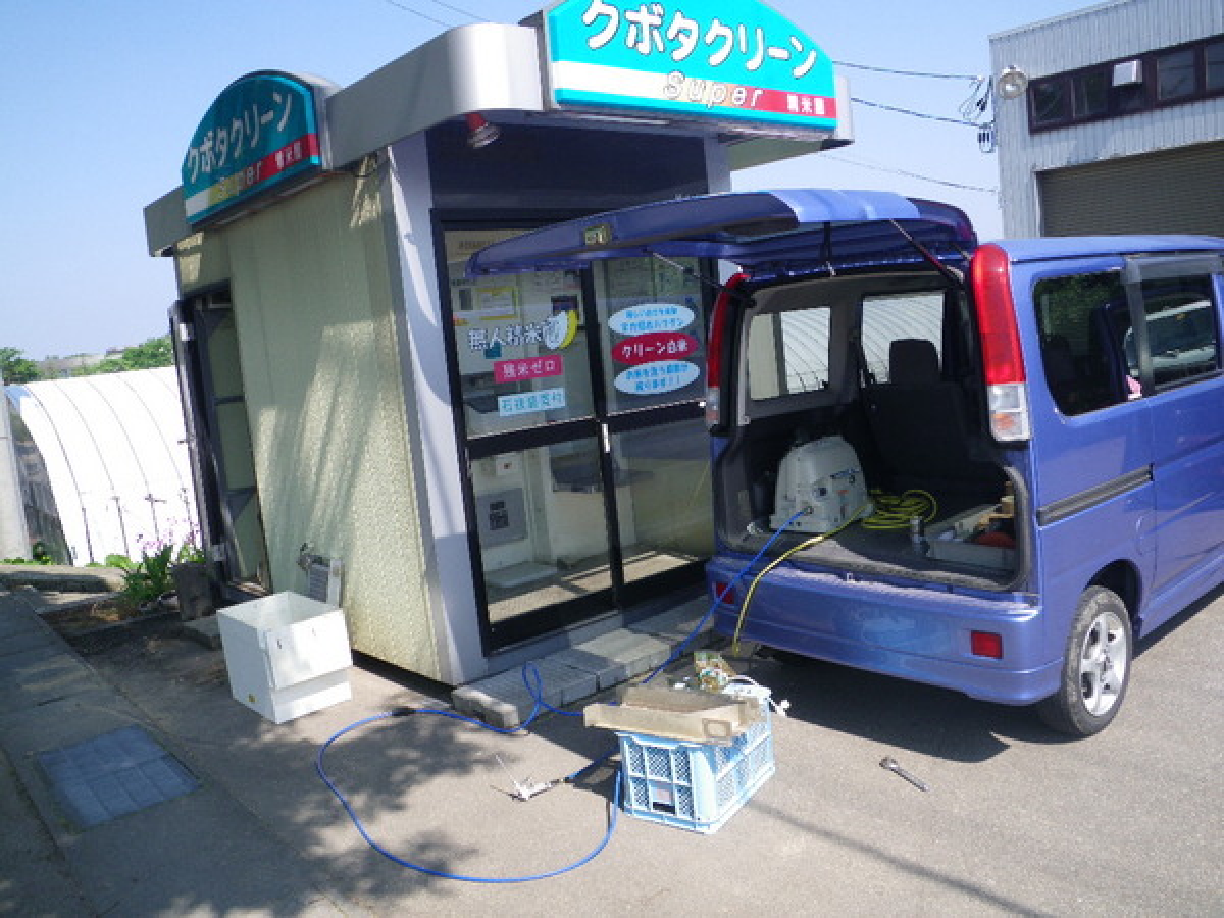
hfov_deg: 63.4
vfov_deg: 49.7
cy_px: 459
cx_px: 612
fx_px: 990
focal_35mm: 28
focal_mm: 5
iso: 64
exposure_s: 1/200
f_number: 4.2
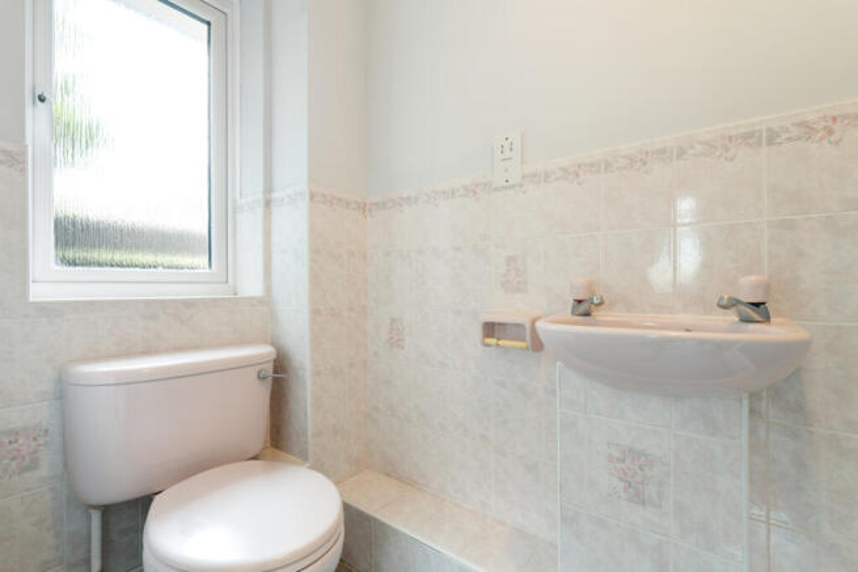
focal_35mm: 16
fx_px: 393
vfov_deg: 72.1
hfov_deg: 95.0
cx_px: 429
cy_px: 286
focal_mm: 16.5
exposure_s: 1/1.25
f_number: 8
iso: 320
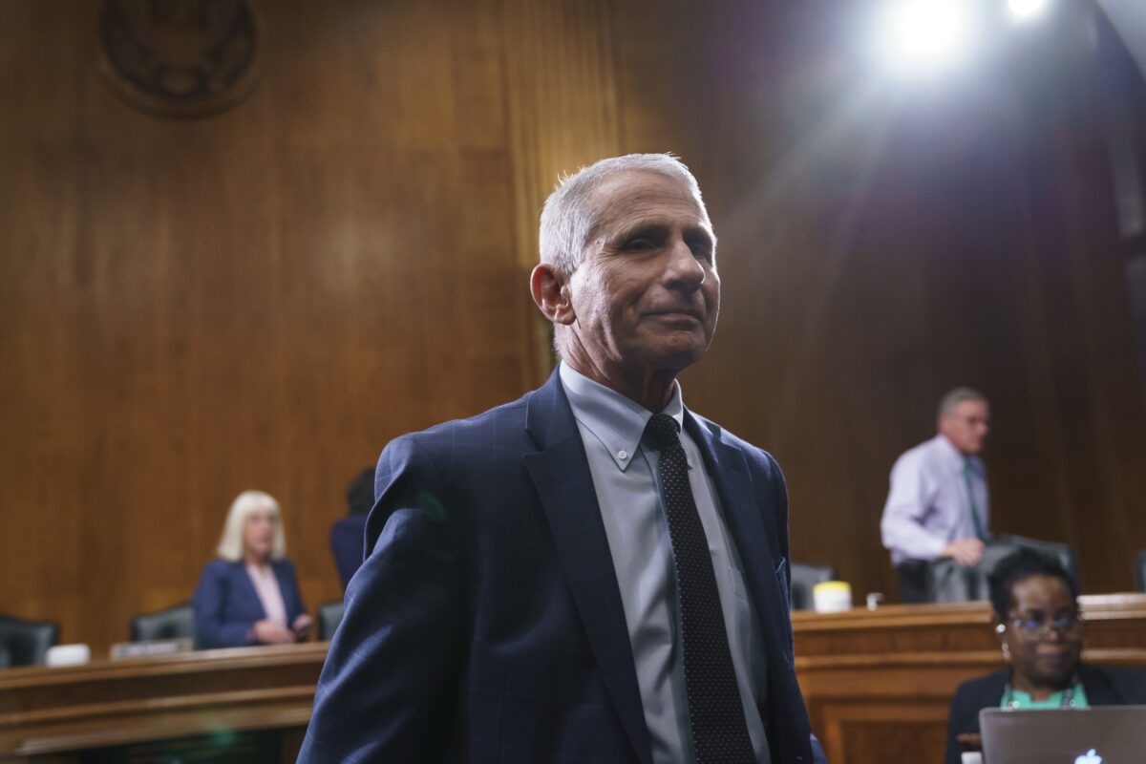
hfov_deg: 48.5
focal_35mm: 40
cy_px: 382
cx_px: 573
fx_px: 1273
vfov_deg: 33.4
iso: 4000
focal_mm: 40
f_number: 3.2
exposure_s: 1/400
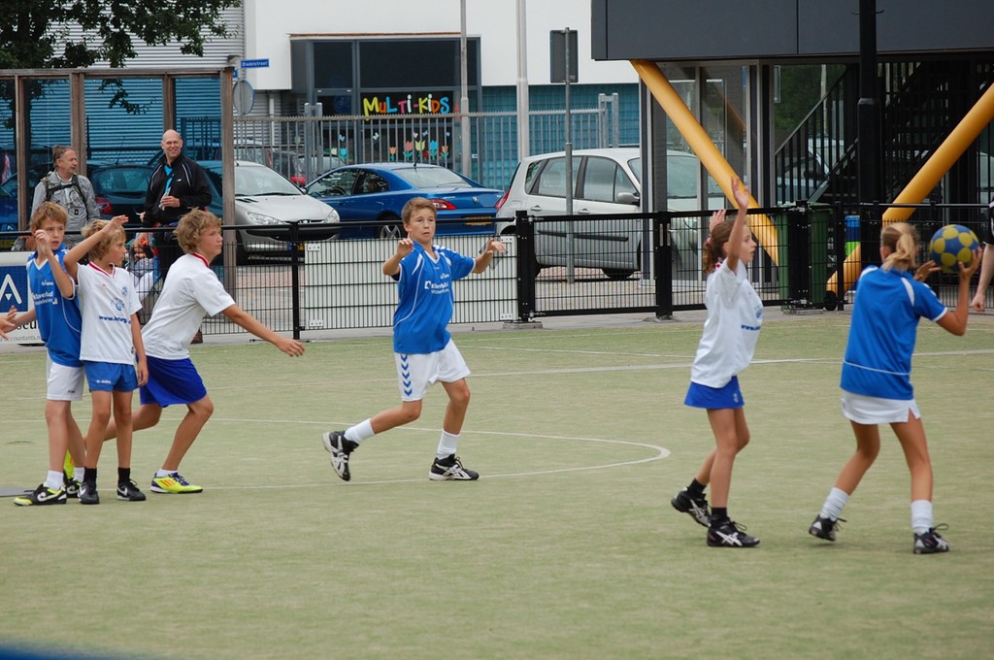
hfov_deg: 12.5
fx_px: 4550
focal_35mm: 165
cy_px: 330
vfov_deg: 8.3
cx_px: 497
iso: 250
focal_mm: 110
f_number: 5.6
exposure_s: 1/500
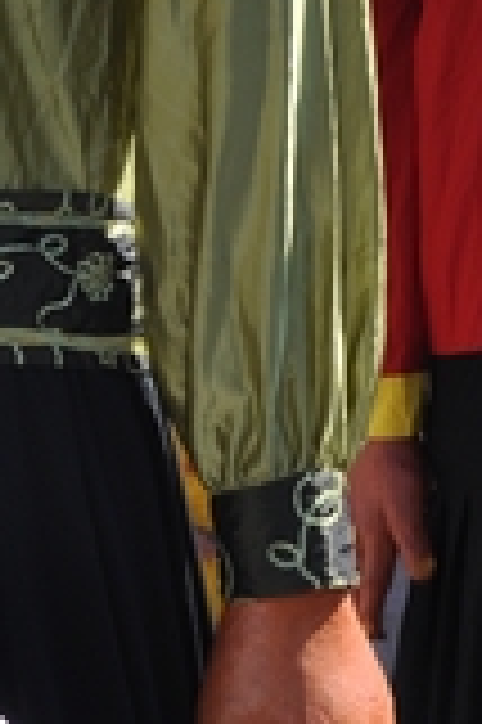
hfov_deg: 7.5
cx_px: -311
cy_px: -238
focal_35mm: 179
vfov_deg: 11.2
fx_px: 3602
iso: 400
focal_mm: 32
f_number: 6.3
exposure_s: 1/1600
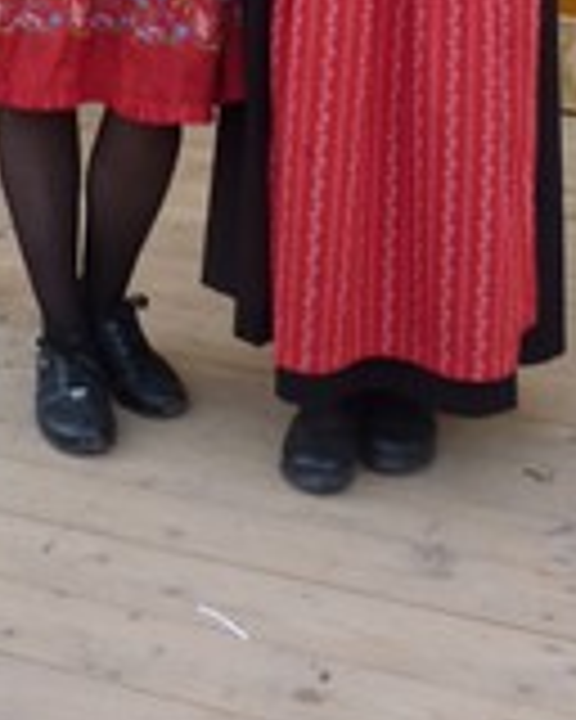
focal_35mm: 73
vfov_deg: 23.0
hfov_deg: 20.9
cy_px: -225
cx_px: 212
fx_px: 1556
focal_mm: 4.1
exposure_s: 1/60
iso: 80
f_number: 3.3
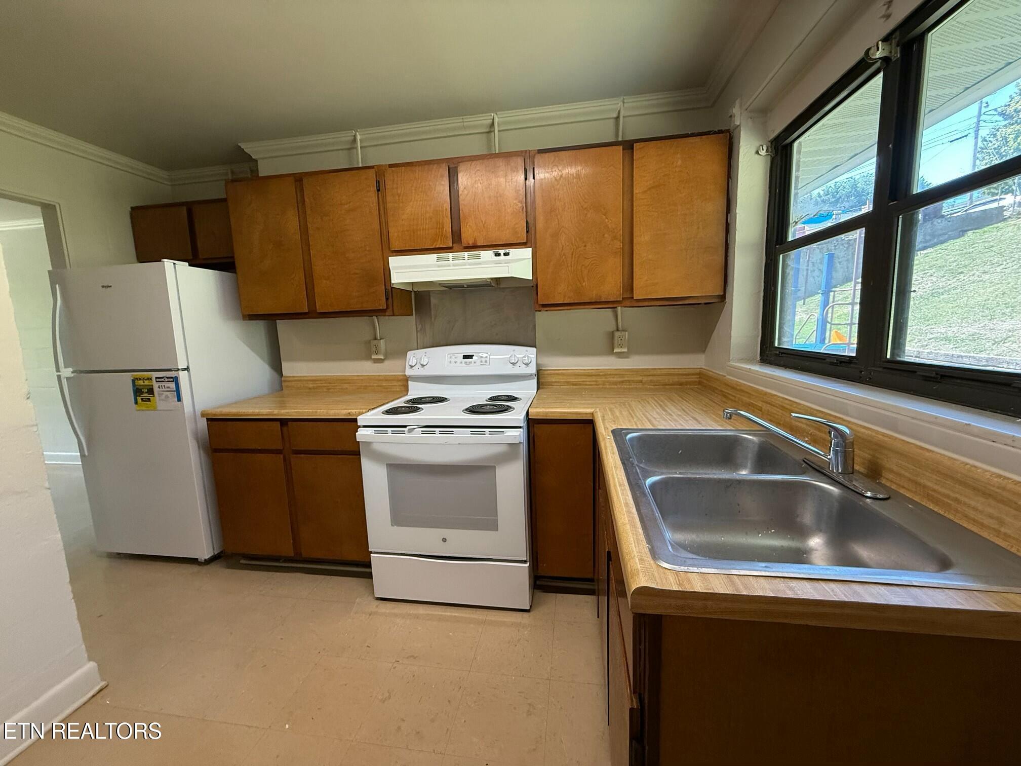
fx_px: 413
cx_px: 510
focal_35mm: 14
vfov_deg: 85.7
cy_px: 383
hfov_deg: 102.1
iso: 320
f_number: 2.2
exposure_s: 1/120
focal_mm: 2.22
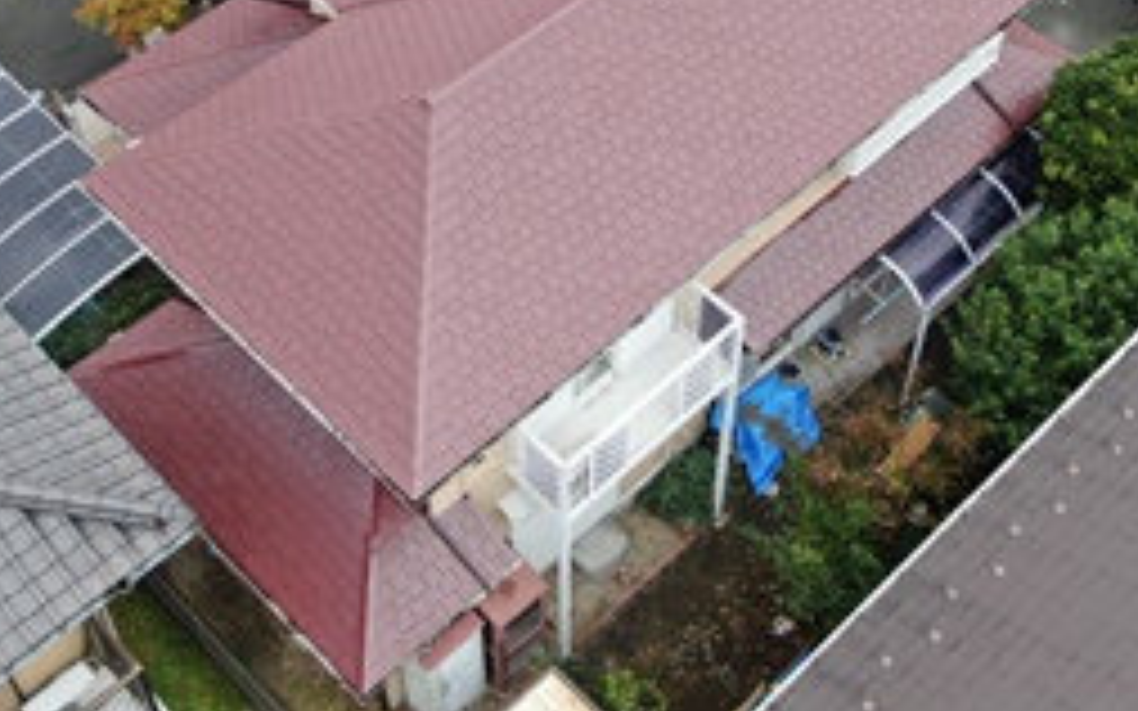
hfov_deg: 34.0
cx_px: 571
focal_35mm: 60
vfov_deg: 21.3
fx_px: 1860
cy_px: 130
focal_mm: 7.07
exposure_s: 1/200
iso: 110
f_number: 3.5
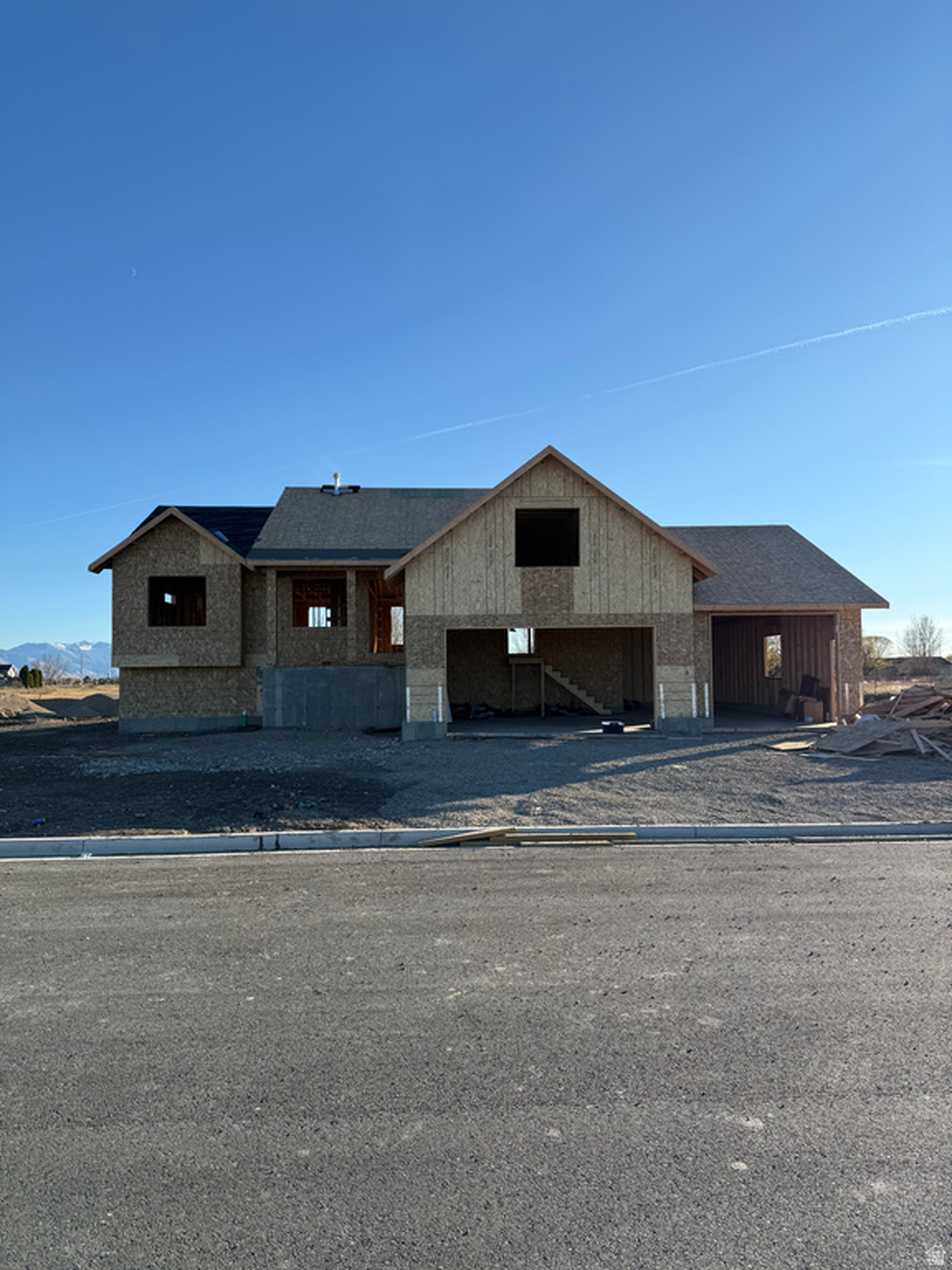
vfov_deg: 71.6
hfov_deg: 56.8
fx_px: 880
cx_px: 476
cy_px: 635
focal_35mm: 24
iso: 80
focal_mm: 6.76
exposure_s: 1/3145
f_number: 1.78
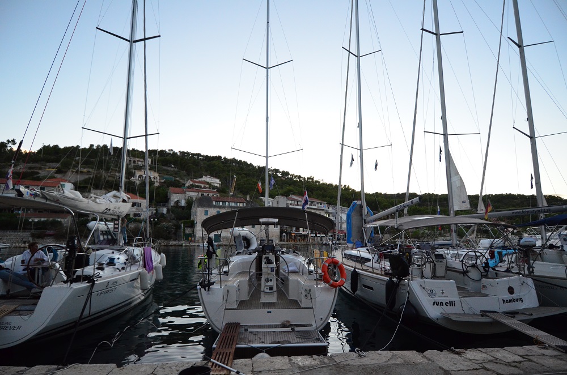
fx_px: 283
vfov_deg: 67.1
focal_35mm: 18
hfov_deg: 90.1
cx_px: 284
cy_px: 188
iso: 2000
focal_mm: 12
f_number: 4.5
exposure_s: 1/2500
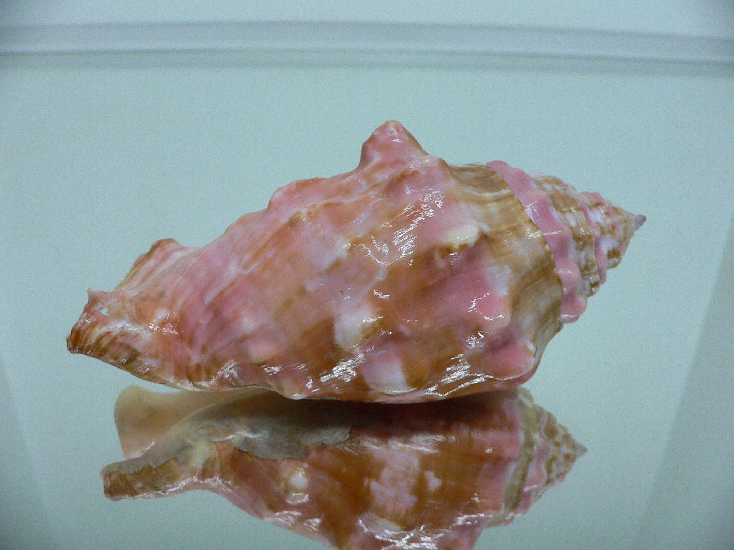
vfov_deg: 40.7
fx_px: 742
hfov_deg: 52.6
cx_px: 367
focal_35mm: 35
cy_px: 275
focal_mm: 4.6
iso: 200
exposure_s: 1/50
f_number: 2.8
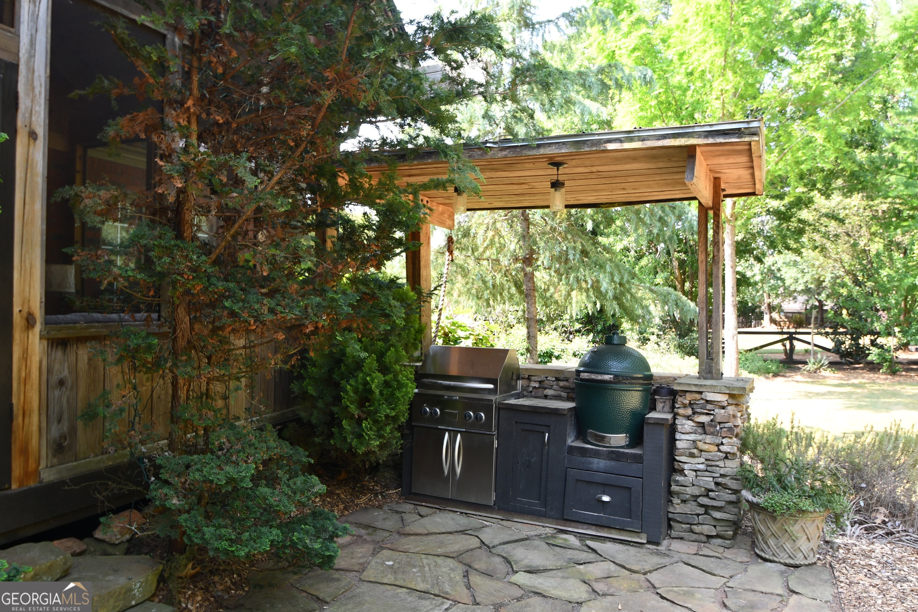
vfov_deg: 53.1
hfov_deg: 73.7
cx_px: 459
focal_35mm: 24
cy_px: 306
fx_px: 612
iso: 200
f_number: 4.5
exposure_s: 1/80
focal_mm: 16
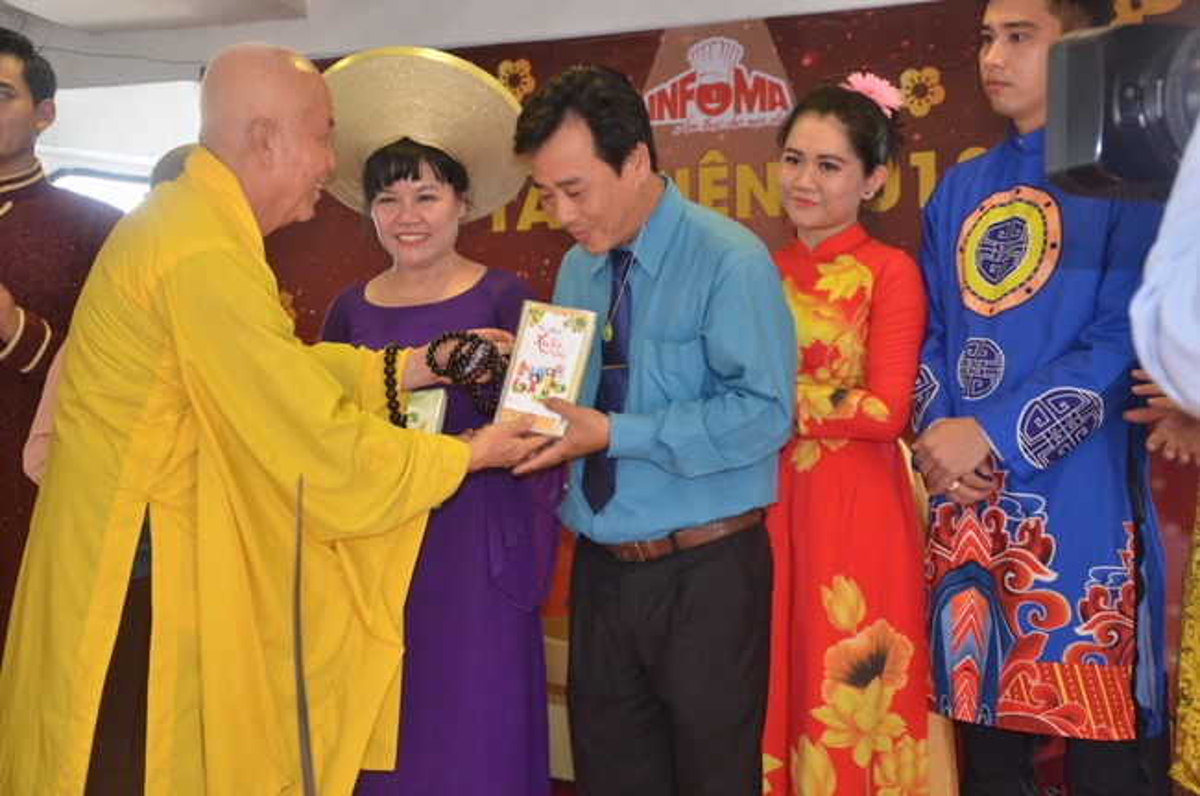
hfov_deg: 37.9
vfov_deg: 25.7
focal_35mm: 52
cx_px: 600
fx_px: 1747
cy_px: 398
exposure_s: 1/125
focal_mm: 35
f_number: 5
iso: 1000
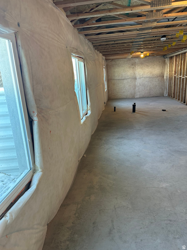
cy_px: 125
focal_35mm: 24
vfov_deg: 71.6
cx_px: 94
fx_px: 173
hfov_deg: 56.8
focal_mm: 6.86
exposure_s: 1/120
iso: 200
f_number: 1.78
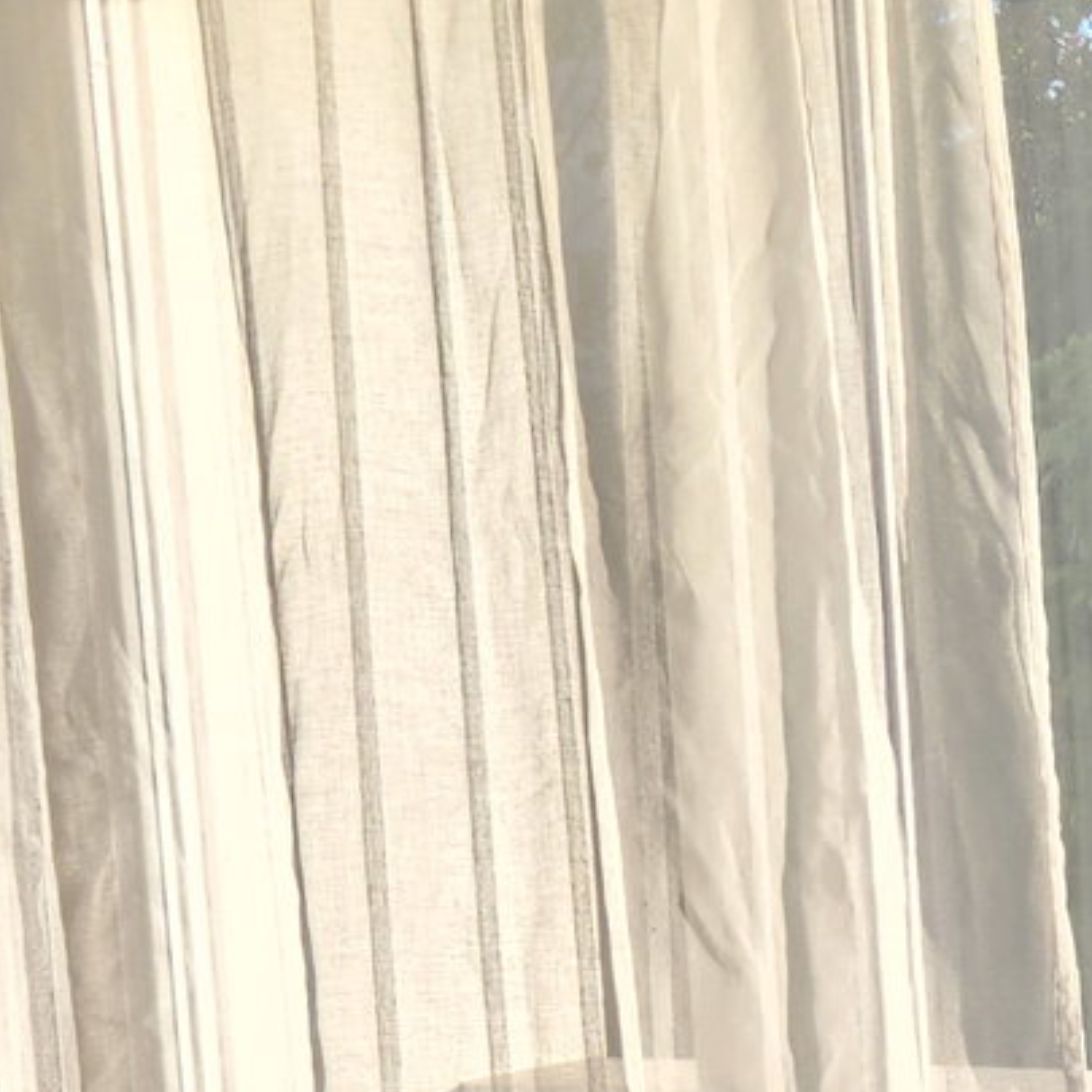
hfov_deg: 15.4
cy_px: 1172
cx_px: 1464
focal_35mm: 107
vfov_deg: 15.9
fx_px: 3819
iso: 20
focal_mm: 5.4
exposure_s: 1/182
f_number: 1.8
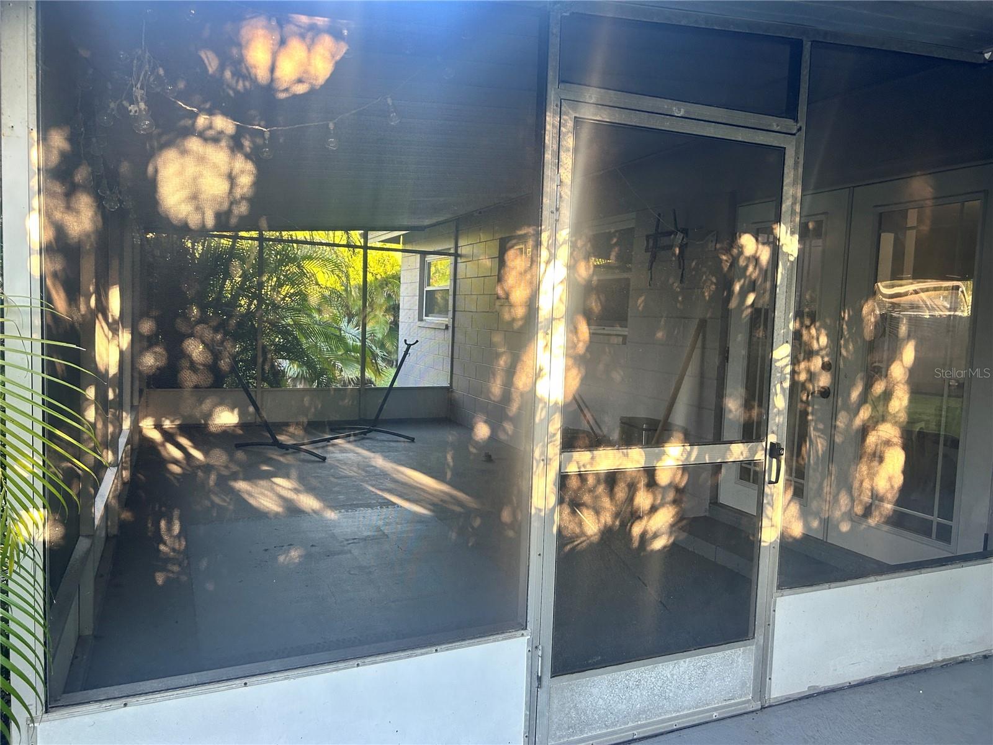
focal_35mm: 26
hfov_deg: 67.3
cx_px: 496
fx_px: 746
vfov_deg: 53.1
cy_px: 372
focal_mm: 5.7
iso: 125
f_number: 1.5
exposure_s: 1/110
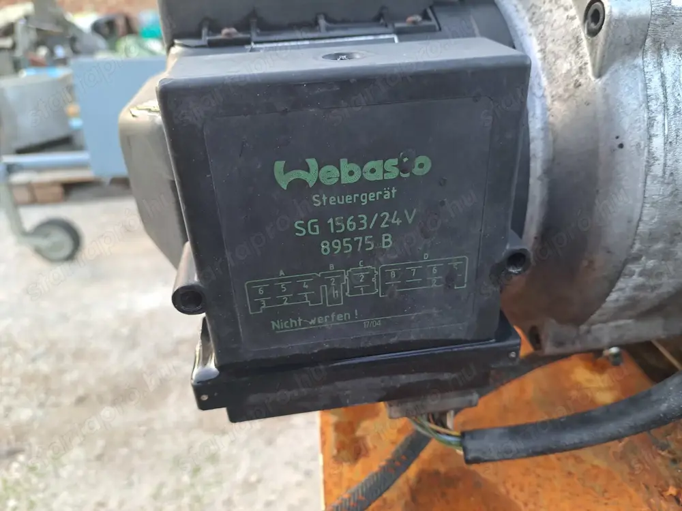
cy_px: 256
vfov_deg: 56.8
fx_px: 473
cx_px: 341
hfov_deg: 71.6
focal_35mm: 24
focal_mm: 5.23
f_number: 1.8
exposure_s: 1/50
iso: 80
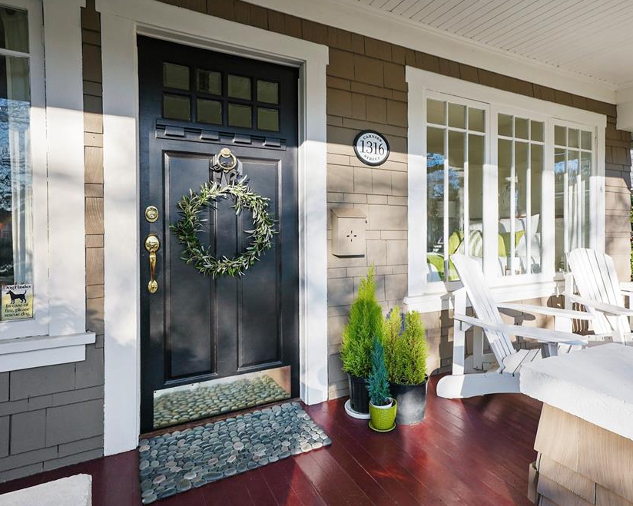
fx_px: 393
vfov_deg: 65.5
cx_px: 378
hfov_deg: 76.8
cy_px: 254
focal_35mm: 21
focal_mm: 18
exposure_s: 1/125
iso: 125
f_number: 8
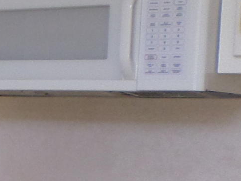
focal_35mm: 154
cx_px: -365
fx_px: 1072
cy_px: 243
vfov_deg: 9.4
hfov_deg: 10.7
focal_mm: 4.5
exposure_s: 1/60
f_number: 2.5
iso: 80
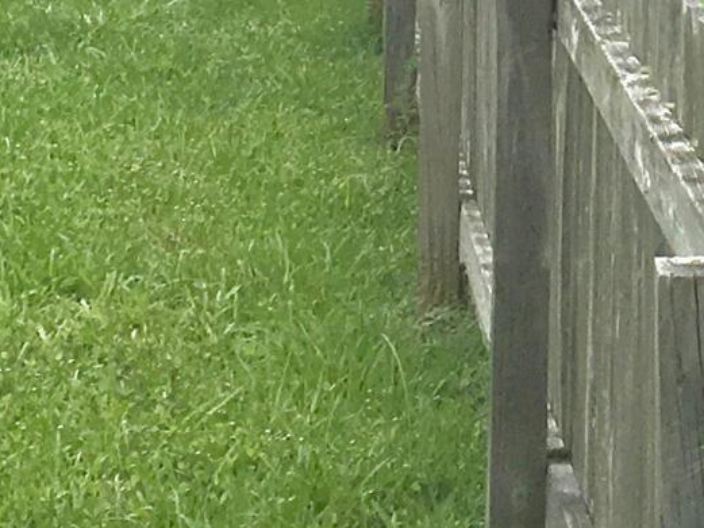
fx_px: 3397
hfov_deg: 11.6
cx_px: 850
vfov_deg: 8.3
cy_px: -685
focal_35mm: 167
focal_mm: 4.15
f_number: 2.2
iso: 25
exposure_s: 1/1326
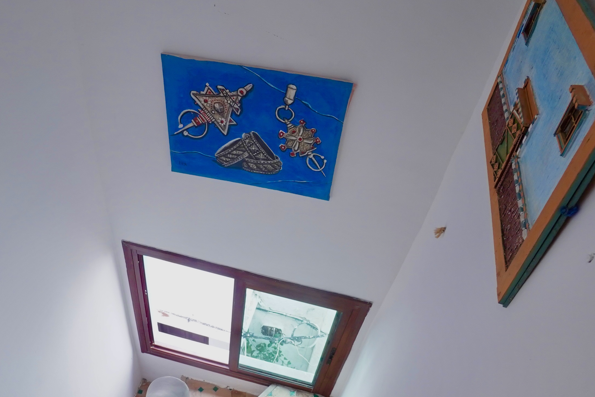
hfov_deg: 66.8
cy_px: 296
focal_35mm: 27
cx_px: 239
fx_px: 446
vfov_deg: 46.3
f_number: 5.6
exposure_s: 1/100
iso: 800
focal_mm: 10
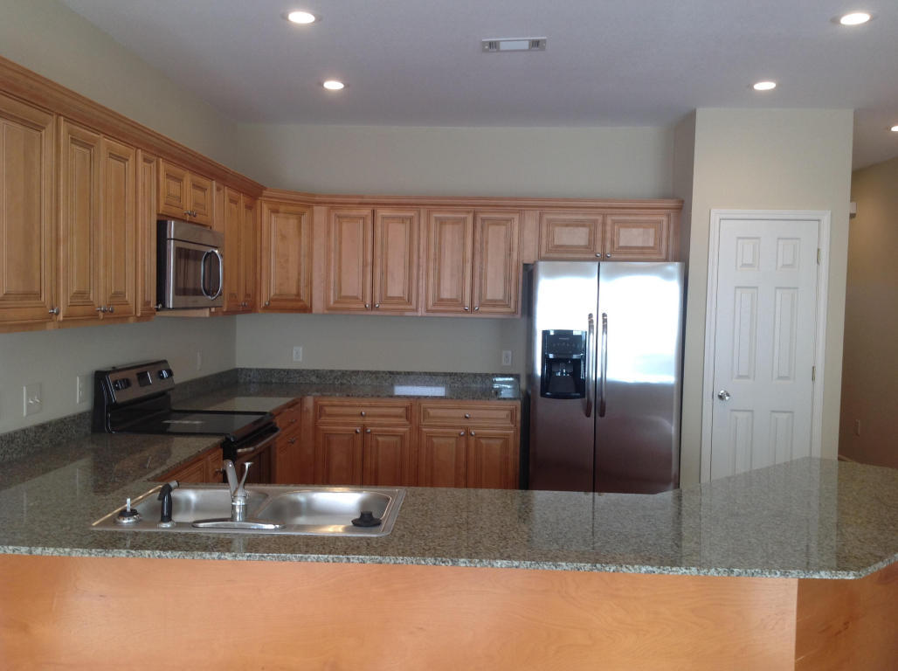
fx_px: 907
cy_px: 336
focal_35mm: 35
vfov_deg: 40.6
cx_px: 449
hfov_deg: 52.7
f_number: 2.4
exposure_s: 1/40
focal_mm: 4.28
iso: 64
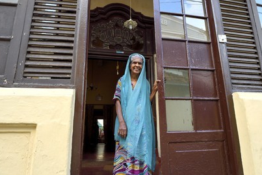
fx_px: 182
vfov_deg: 51.3
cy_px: 88
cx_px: 133
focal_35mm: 25
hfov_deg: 71.5
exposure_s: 1/100
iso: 800
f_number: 7.1
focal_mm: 24
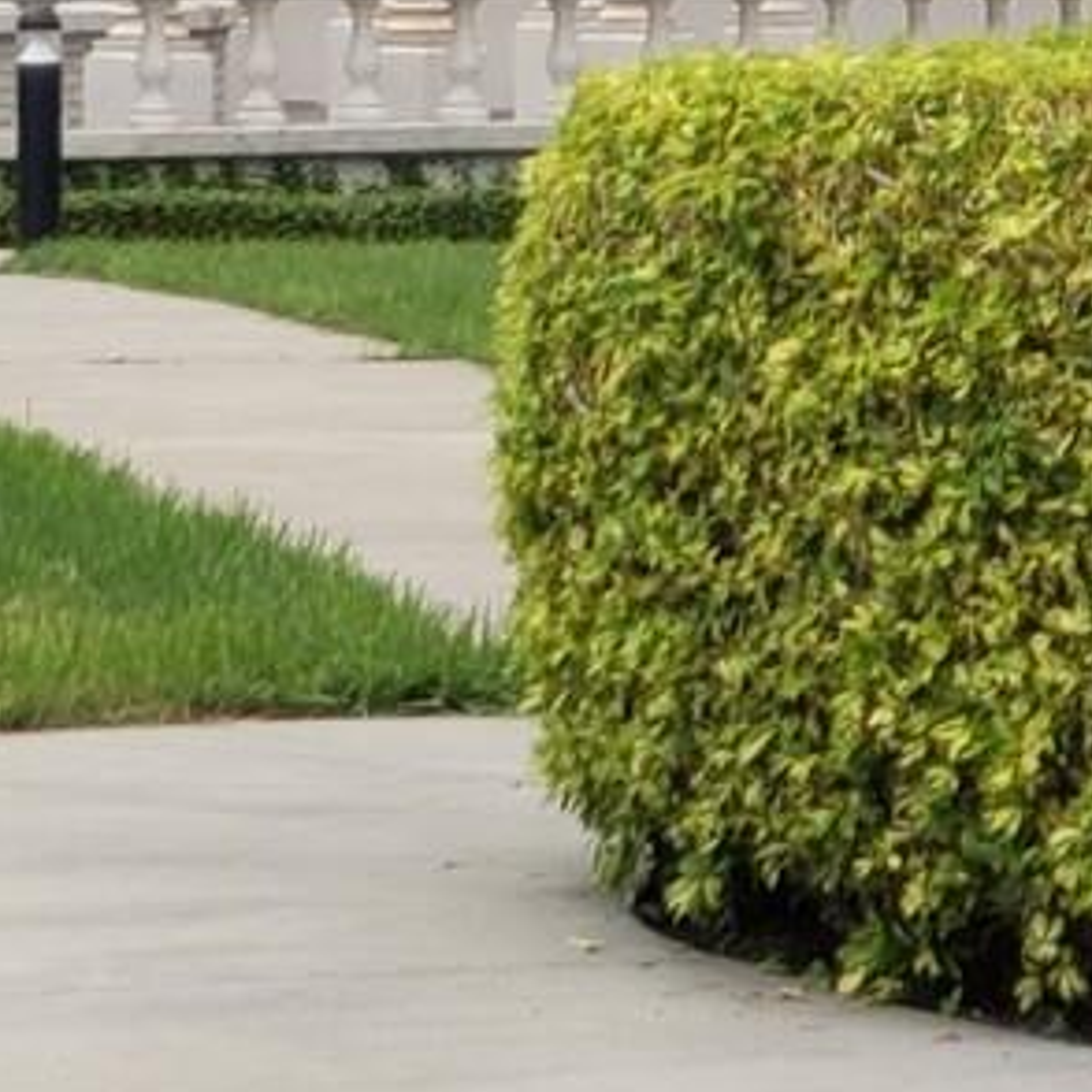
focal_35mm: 250
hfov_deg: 7.0
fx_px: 8923
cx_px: -19
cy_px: 130
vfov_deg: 7.0
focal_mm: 6
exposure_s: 1/544
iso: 32
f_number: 2.4
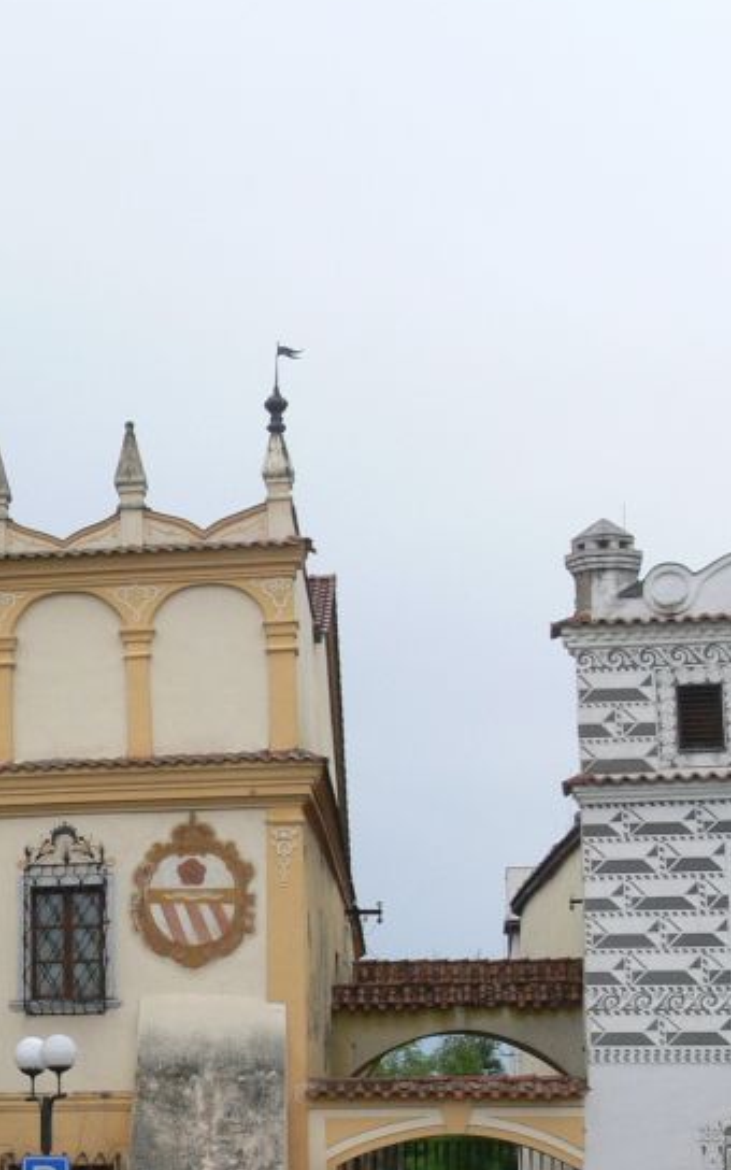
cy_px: 814
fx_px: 2837
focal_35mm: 89
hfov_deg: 13.5
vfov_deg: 23.2
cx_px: -471
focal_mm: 7.4
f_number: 5.6
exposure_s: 1/200
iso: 100
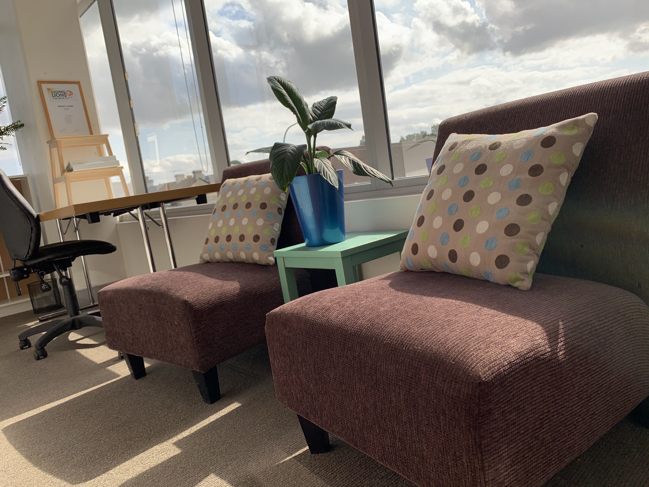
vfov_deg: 53.1
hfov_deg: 67.3
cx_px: 324
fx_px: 487
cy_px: 244
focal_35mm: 26
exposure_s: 1/291
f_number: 1.8
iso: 25
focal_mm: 4.25
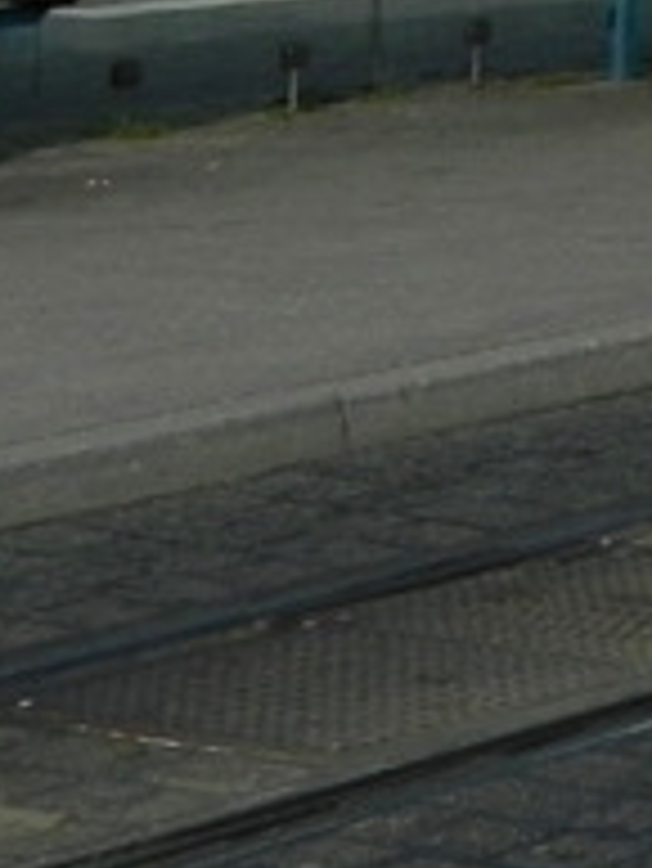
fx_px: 4390
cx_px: 2239
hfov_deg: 7.1
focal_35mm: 175
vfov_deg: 10.5
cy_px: -801
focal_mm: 5.9
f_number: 5.6
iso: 160
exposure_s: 1/640
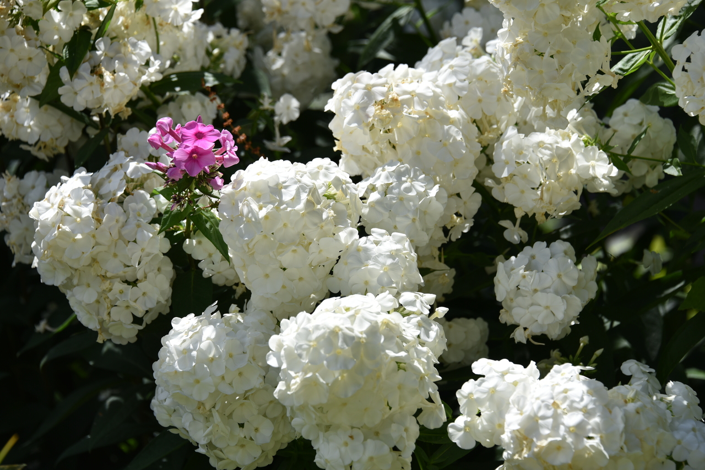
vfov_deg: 10.2
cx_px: 352
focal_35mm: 135
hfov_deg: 15.2
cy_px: 235
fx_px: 2644
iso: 100
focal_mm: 135
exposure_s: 1/320
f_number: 8
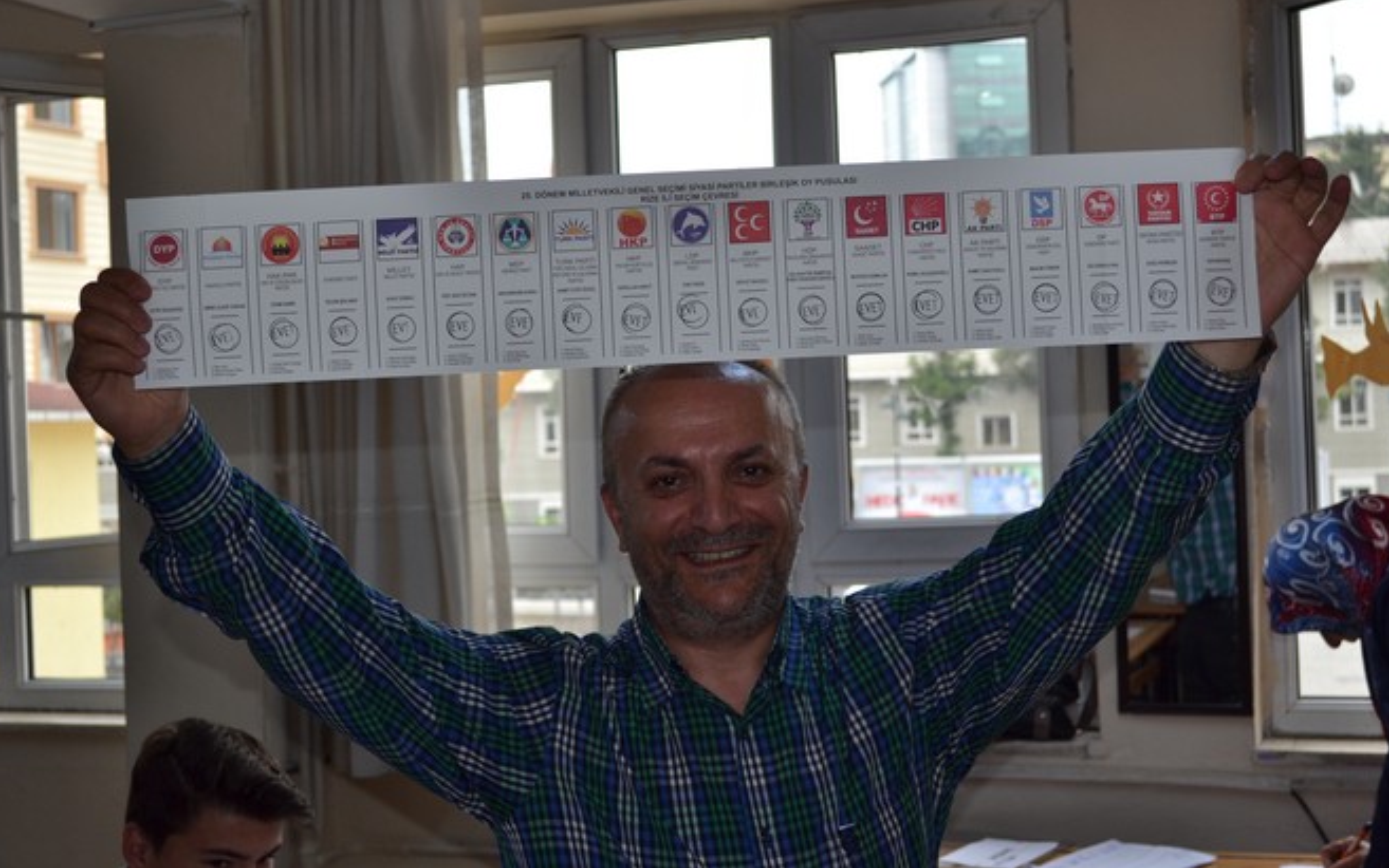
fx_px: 2007
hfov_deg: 38.2
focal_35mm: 53
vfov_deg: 24.4
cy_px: 398
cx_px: 702
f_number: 5
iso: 250
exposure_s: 1/125
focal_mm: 34
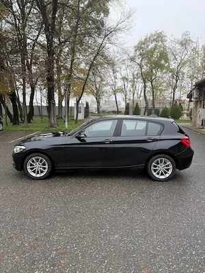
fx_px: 190
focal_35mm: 24
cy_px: 136
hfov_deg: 56.8
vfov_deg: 71.6
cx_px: 102
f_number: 1.78
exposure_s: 1/547
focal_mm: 6.76
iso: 100
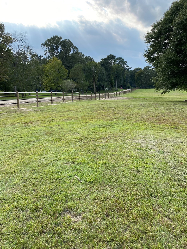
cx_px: 94
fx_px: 187
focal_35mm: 26
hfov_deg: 53.1
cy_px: 124
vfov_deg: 67.3
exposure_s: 1/1157
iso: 32
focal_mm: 4.25
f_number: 1.8
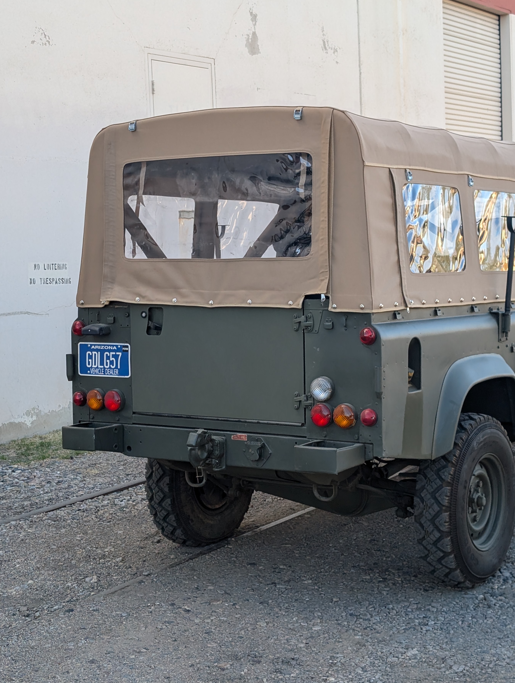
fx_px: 1108
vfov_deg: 34.3
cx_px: 293
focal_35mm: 56
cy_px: 340
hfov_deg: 26.1
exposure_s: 1/272
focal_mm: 6.9
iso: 34
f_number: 1.68
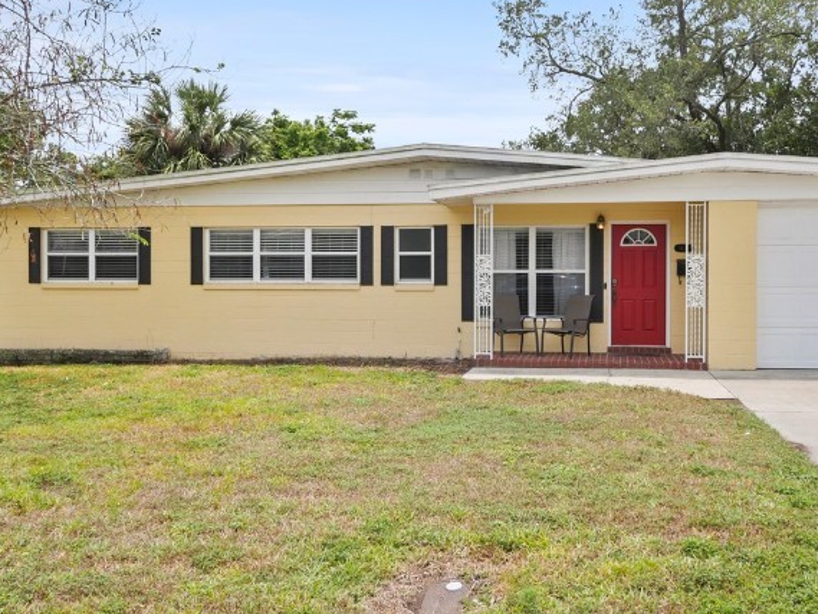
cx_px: 482
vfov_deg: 39.7
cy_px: 302
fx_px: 851
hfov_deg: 51.1
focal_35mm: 36
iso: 200
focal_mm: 10
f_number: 8
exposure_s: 1/500
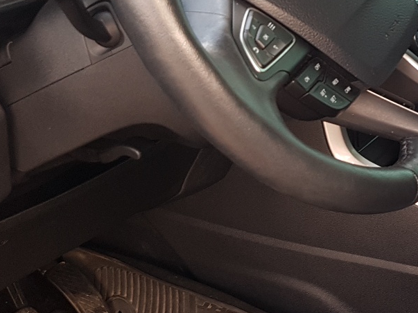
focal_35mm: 69
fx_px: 833
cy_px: 96
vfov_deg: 21.2
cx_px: 523
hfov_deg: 24.9
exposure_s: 1/50
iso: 80
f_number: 1.7
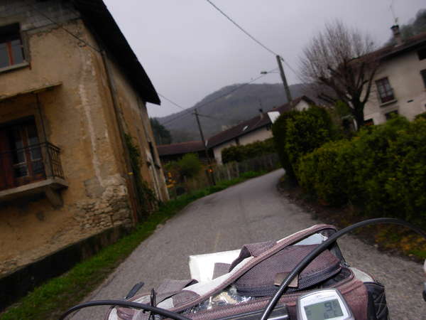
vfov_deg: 37.7
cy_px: 160
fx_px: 468
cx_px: 213
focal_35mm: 38
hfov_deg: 49.0
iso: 79
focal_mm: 6.3
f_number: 2.9
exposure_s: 1/384
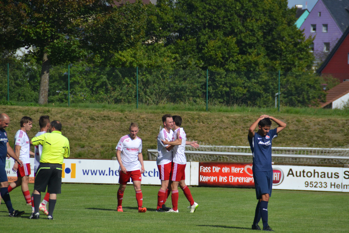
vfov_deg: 4.6
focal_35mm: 300
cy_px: 116
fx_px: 2908
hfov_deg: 6.9
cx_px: 174
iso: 400
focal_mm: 200
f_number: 7.1
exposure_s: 1/2000
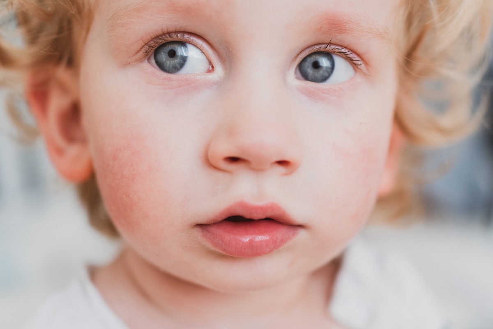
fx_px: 719
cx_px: 246
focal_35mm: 52
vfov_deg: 25.8
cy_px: 164
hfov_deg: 37.9
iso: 400
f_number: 2.2
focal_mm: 35
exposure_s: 1/250
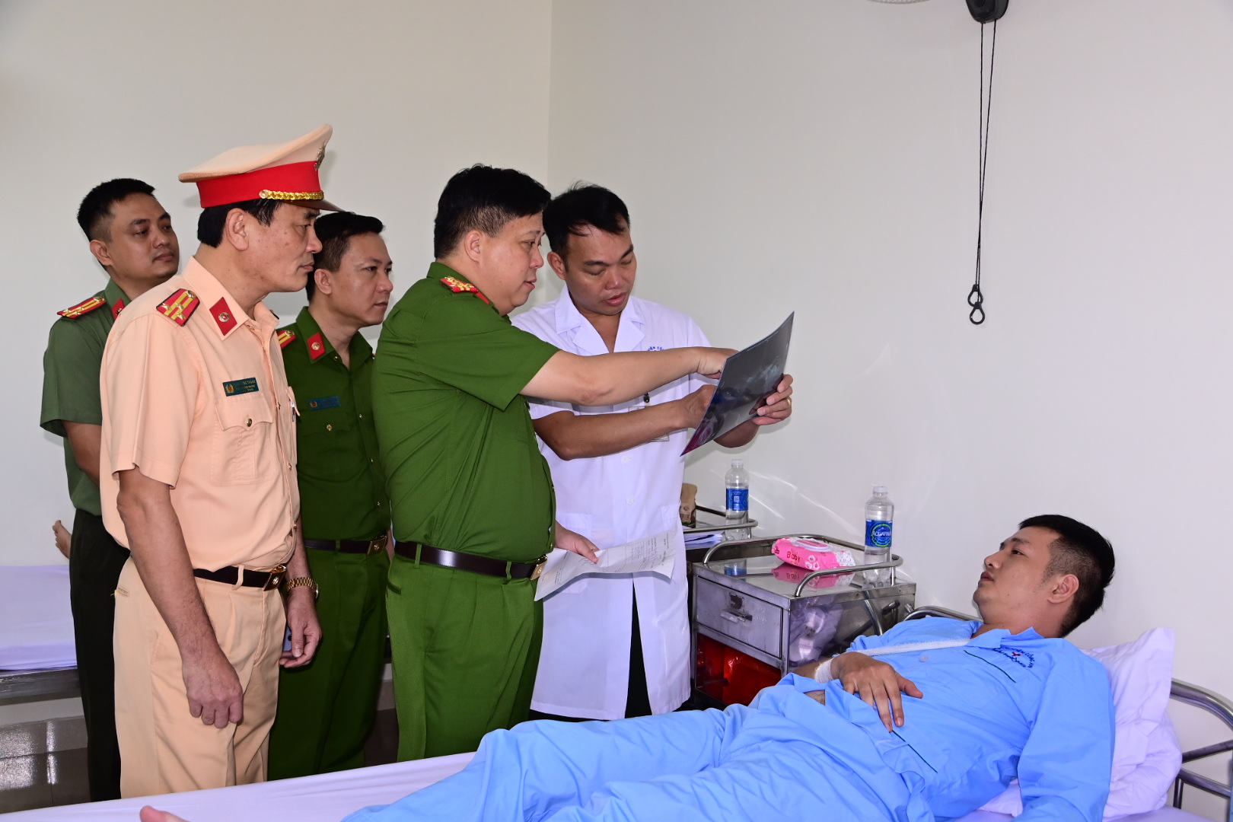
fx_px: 1233
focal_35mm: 36
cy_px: 411
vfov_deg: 36.9
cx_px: 616
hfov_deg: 53.1
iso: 800
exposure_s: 1/200
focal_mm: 24
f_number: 5
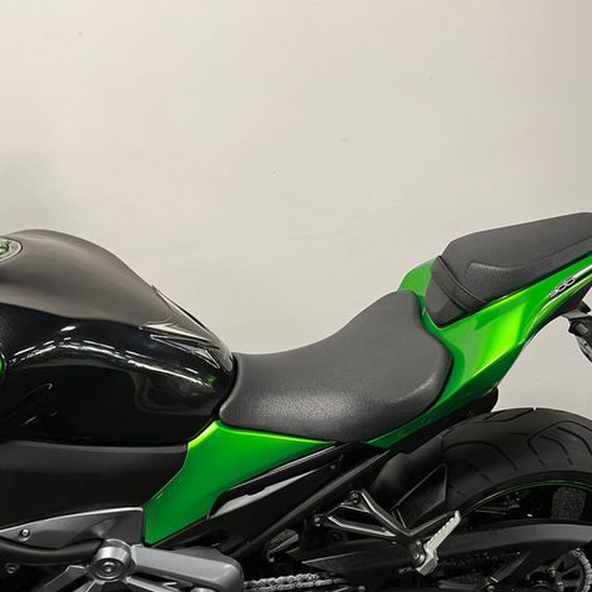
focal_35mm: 31
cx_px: 381
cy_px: 297
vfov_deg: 52.5
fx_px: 600
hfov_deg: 51.8
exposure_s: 1/50
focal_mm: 5.1
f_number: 1.6
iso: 80
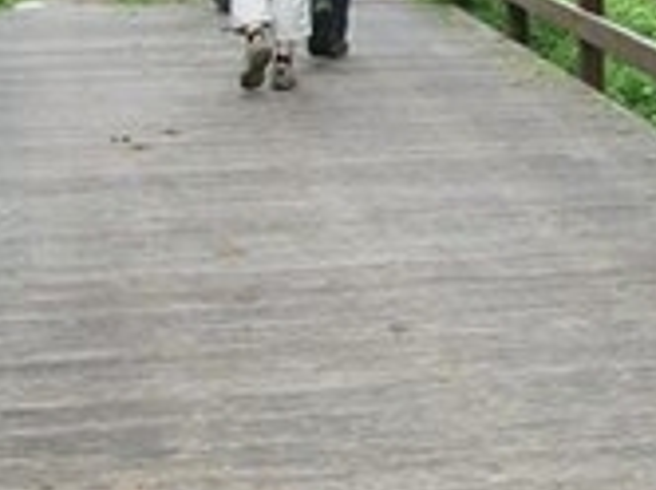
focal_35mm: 116
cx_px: 616
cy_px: 205
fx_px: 2195
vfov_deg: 12.7
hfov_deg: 16.7
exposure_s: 1/100
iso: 80
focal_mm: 5.7
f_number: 2.9
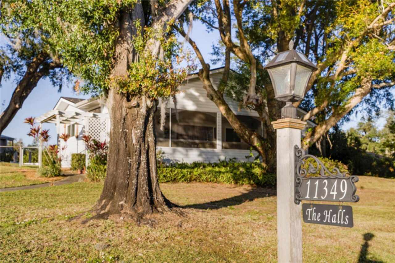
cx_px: 198
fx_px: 417
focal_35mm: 38
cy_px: 132
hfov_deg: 50.7
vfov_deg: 35.1
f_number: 8
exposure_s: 1/1600
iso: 80
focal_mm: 38
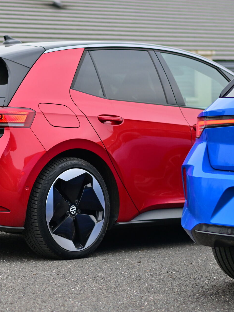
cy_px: 157
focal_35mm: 109
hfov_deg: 13.5
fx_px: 982
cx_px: 37
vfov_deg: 18.0
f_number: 2
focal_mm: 50
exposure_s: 1/2000
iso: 250
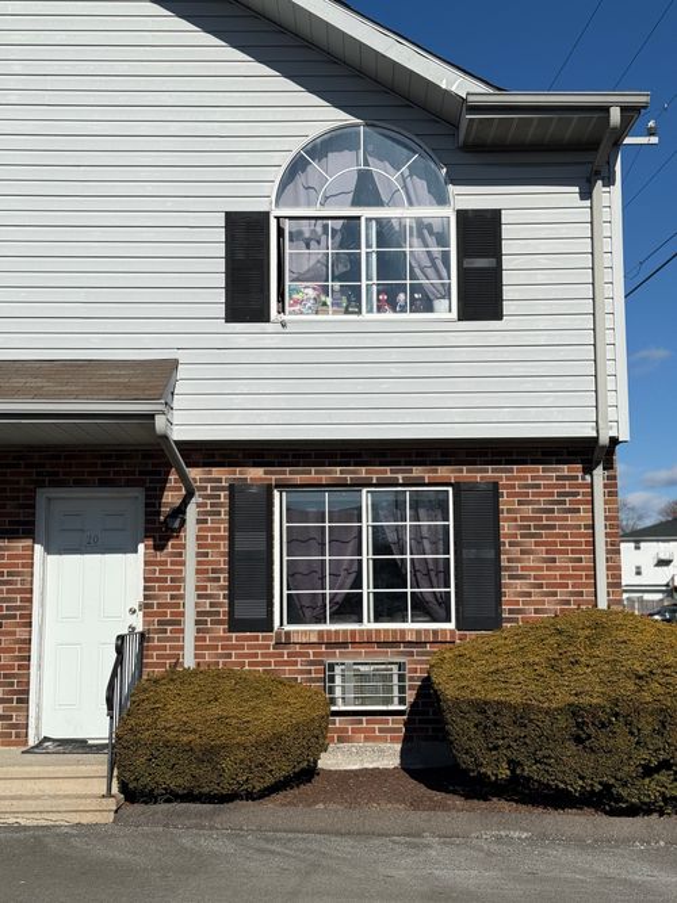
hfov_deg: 30.3
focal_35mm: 48
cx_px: 338
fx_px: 1252
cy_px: 452
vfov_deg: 39.7
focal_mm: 6.76
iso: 64
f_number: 1.78
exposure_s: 1/11364
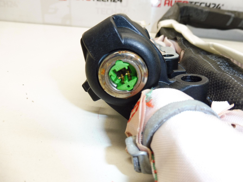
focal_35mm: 24
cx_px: 122
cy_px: 91
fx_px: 168
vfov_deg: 56.8
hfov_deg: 71.6
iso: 200
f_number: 3.5
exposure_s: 1/60
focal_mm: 4.3
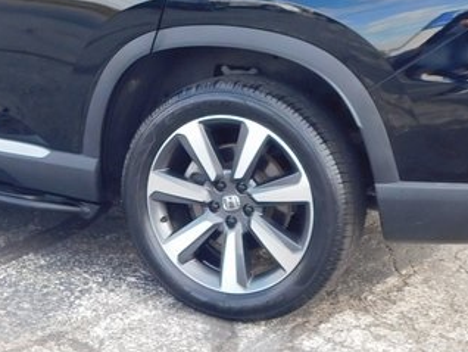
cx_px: 172
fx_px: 1001
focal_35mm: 74
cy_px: 82
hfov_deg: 26.2
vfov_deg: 19.8
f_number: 3
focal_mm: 4
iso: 125
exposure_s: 1/125
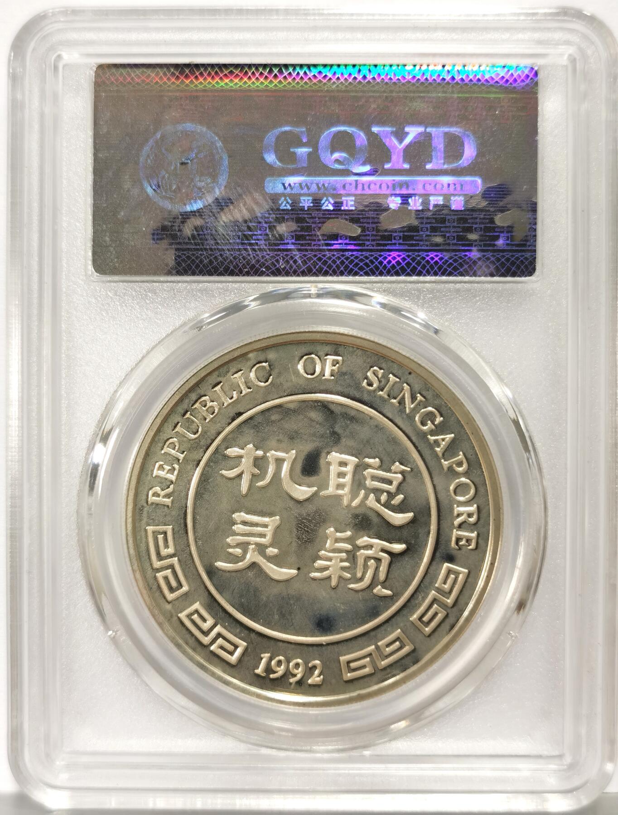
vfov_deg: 35.4
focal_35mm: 54
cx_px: 309
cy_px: 408
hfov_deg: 27.2
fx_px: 1277
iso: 160
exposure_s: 1/100
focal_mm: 5.56
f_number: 16
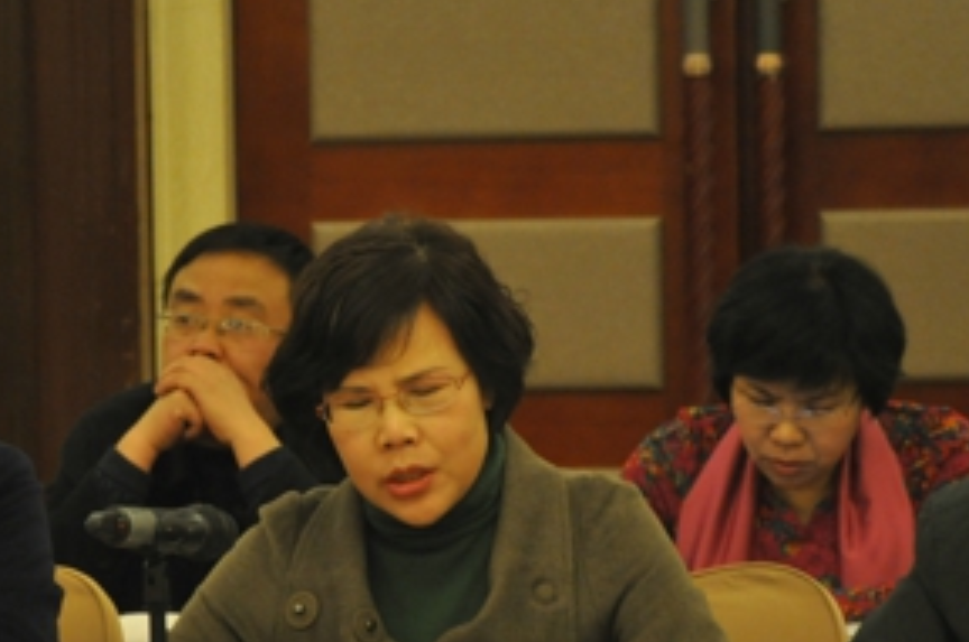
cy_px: 410
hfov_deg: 6.3
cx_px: 377
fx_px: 8815
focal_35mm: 328
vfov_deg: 4.2
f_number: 5.6
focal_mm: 105
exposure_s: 1/30
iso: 1250
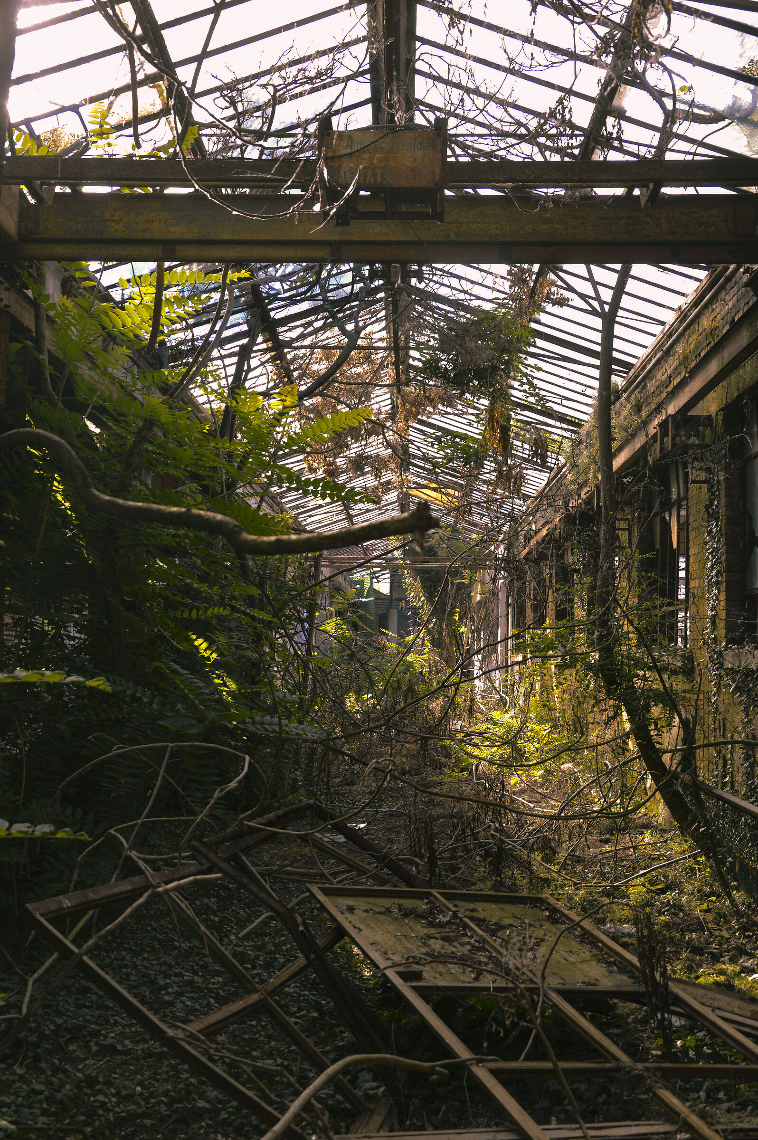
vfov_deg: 49.6
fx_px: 1234
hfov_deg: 34.2
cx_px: 379
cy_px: 570
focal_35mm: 39
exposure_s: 1/125
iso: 320
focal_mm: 26
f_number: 5.6
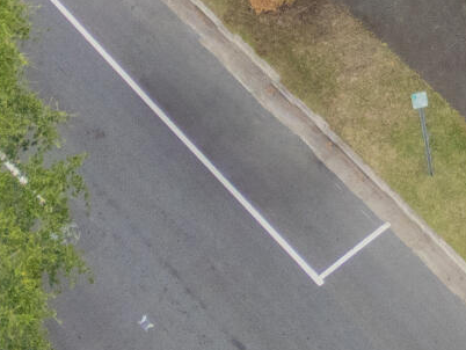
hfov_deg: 10.7
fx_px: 2411
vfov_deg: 7.1
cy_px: -804
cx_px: 655
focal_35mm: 179
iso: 200
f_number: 1.7
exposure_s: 1/320
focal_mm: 6.72
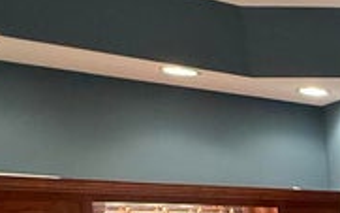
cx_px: 655
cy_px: 326
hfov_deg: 19.4
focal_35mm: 70
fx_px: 648
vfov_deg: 16.8
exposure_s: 1/60
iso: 500
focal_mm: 2.22
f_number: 2.2
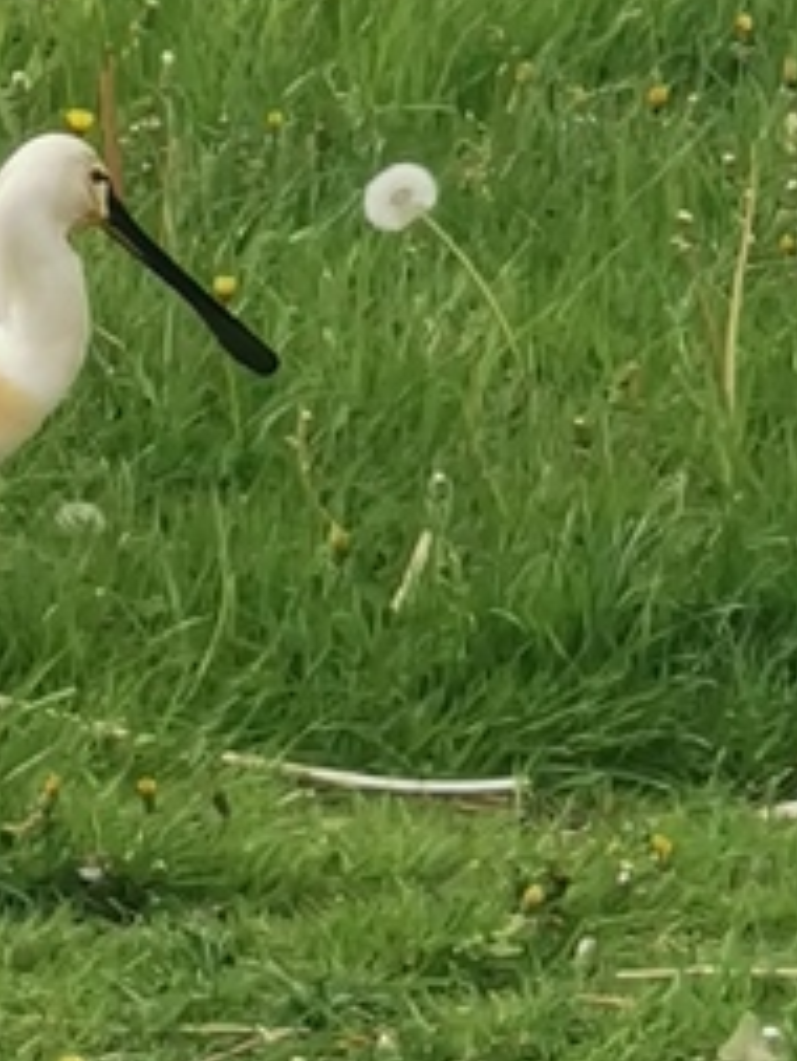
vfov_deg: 2.4
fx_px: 25704
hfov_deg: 1.8
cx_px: 122
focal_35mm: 838
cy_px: 493
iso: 50
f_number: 3.4
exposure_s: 1/407
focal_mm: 14.46
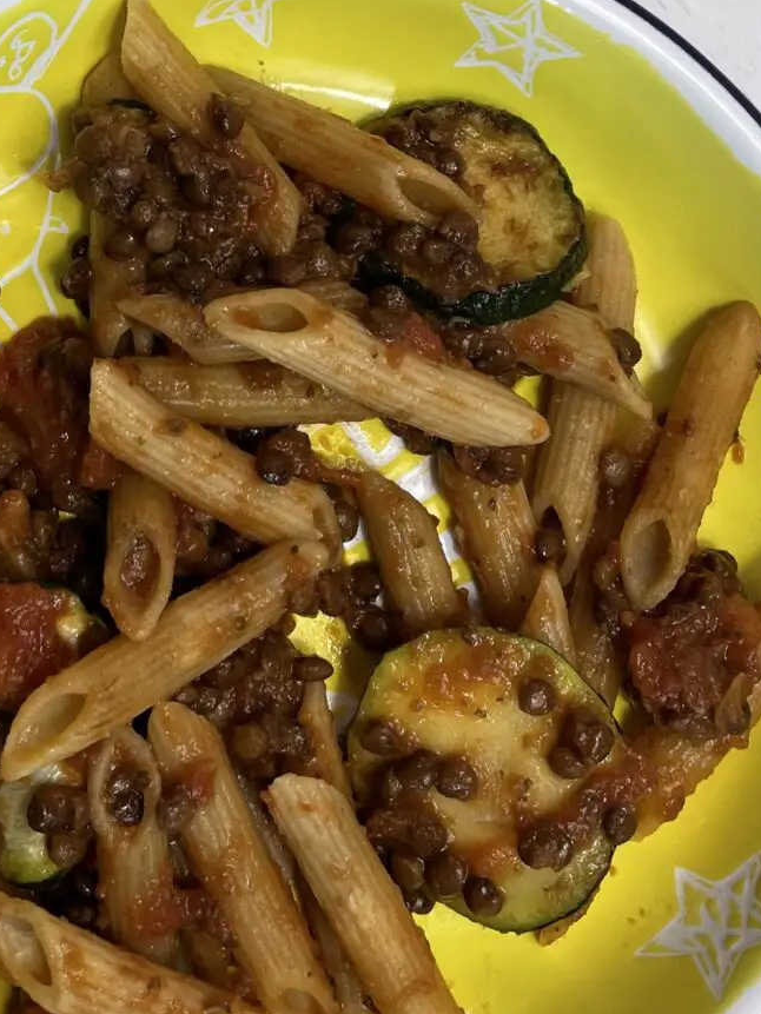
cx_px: 153
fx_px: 1700
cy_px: 54
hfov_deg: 24.8
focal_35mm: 58
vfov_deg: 31.3
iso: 40
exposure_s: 1/100
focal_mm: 4.2
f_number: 1.6
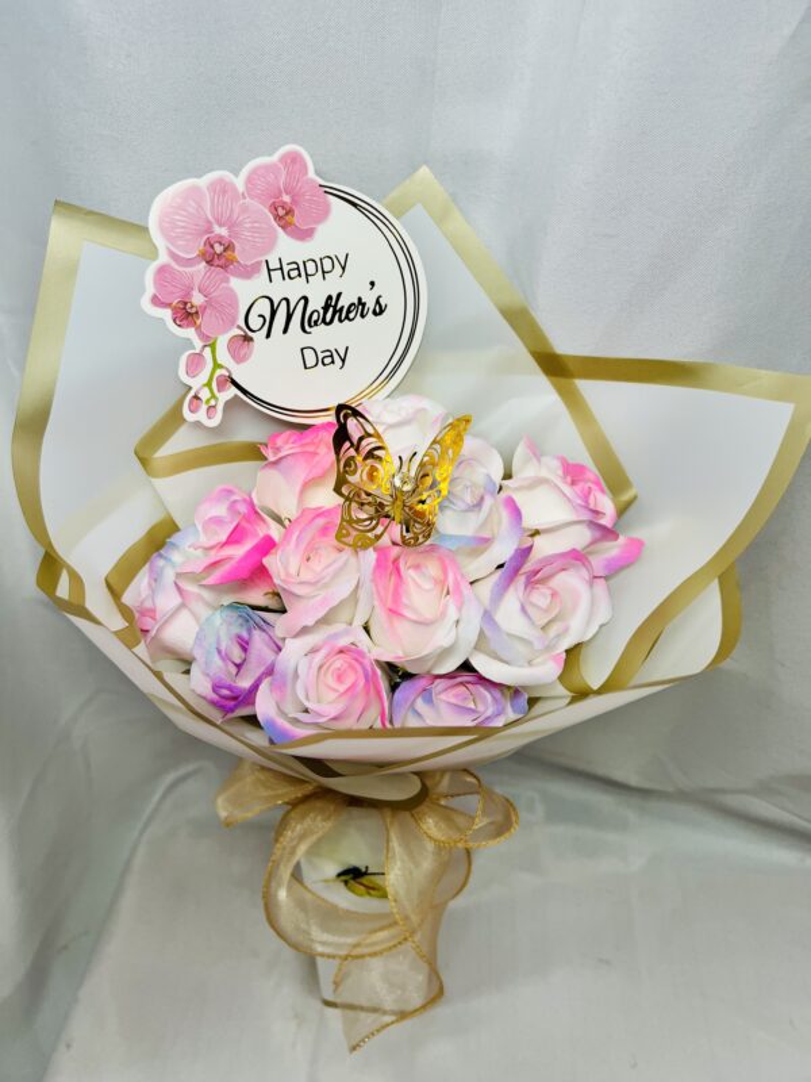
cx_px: 406
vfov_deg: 67.3
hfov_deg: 53.1
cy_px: 541
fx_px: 812
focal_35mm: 26
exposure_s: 1/120
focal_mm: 5.7
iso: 100
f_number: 1.5
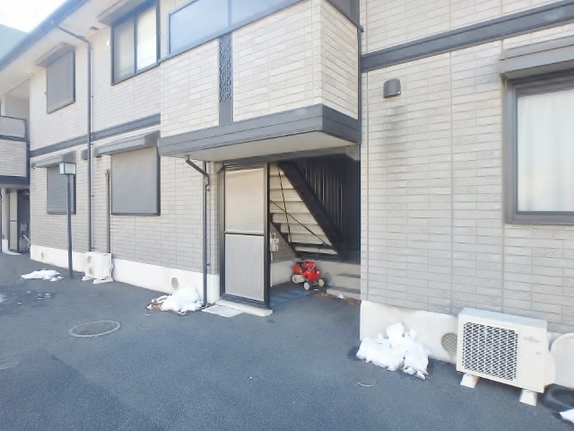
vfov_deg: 63.4
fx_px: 348
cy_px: 216
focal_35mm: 21
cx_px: 287
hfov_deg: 79.0
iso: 125
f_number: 3.5
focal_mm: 3.7
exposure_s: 1/80
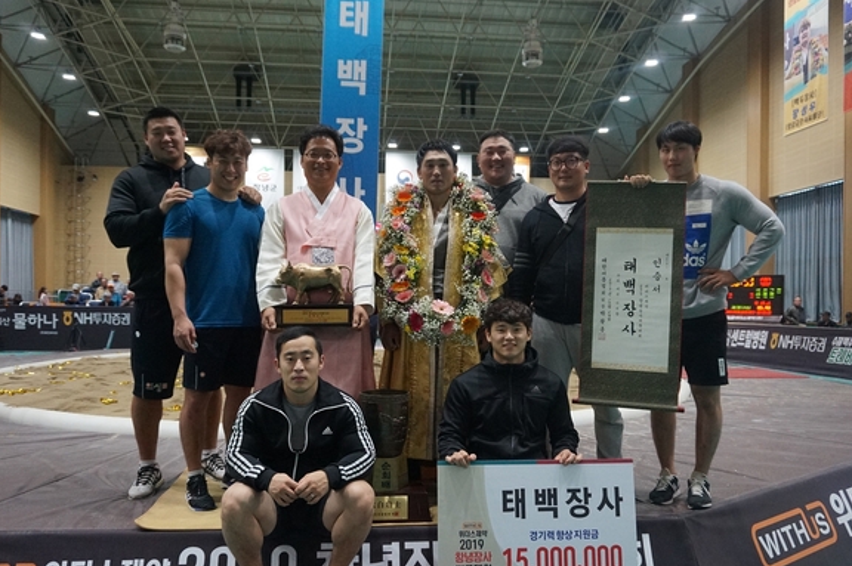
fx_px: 709
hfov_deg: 62.0
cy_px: 312
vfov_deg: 43.5
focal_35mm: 30
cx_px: 432
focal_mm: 18
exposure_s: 1/160
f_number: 3.5
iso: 1600
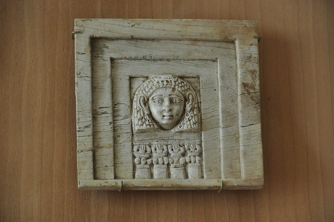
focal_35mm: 255
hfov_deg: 8.1
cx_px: 167
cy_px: 111
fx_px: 2362
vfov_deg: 5.4
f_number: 5.6
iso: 800
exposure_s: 1/80
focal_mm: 170
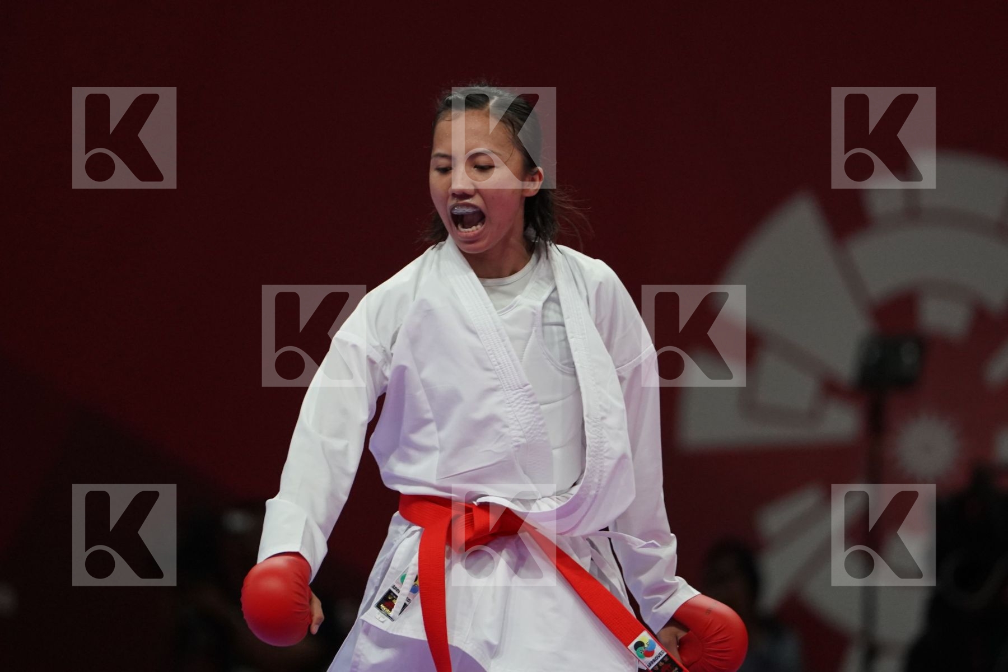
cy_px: 336
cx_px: 504
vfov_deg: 3.3
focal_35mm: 414
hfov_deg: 5.0
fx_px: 11591
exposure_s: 1/1000
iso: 2500
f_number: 4
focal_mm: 276
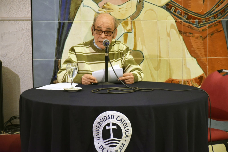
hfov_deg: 13.7
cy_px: 76
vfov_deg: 9.2
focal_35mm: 150
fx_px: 950
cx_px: 114
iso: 2800
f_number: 5.6
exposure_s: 1/60
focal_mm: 100
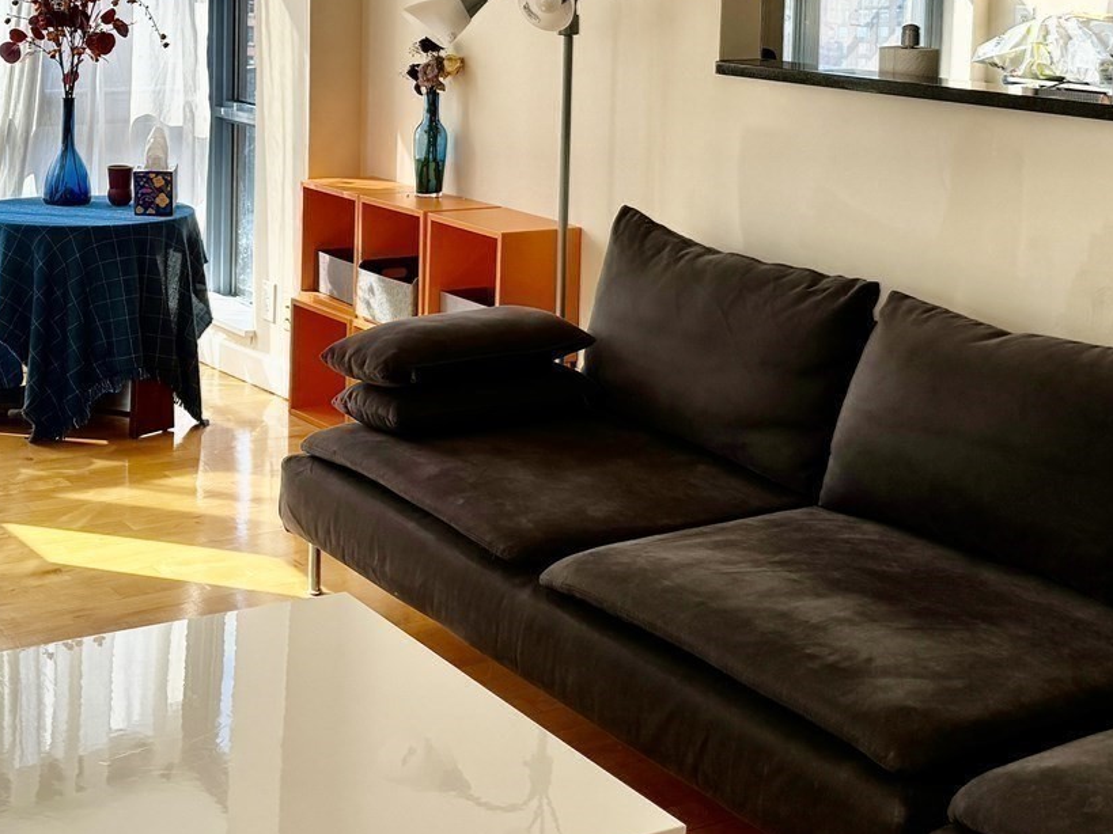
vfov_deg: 23.7
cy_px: 68
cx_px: 400
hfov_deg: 32.0
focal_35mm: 60
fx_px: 1929
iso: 80
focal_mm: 6.76
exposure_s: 1/938
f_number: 1.78
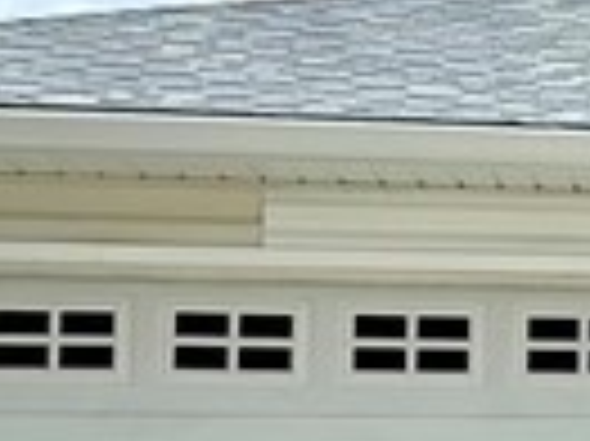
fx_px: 3201
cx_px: 1509
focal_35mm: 188
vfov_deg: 7.9
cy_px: 338
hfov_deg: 9.2
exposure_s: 1/8929
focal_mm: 6.86
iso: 80
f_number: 1.78
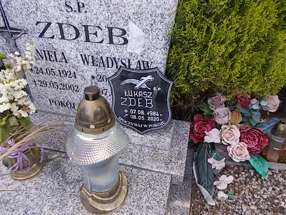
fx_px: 215
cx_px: 143
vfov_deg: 53.1
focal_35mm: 26
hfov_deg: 67.3
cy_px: 108
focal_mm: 4.6
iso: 80
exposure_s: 1/100
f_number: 3.2
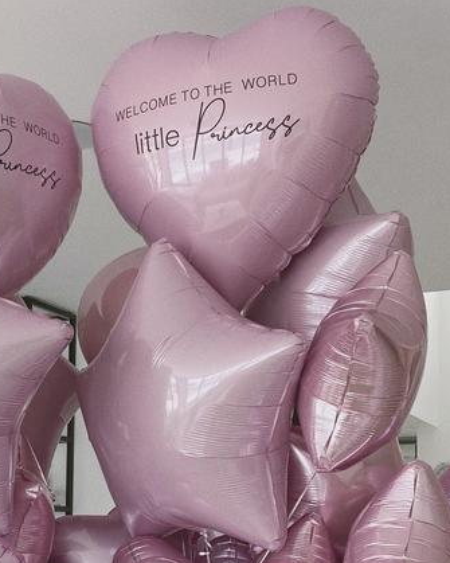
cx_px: 89
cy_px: 492
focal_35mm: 62
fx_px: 1033
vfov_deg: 29.4
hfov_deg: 24.2
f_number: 1.8
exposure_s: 1/121
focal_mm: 4.25
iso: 100
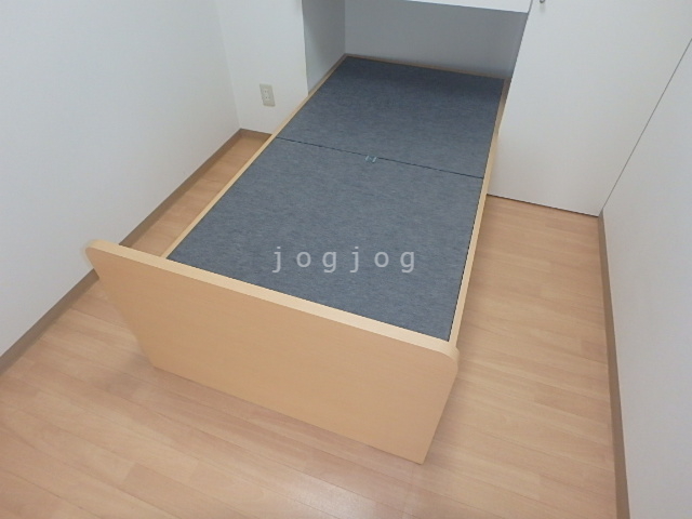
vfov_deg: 63.4
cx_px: 346
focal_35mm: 21
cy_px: 260
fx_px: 420
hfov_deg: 79.0
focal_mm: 3.7
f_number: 3.5
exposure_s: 1/30
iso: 400
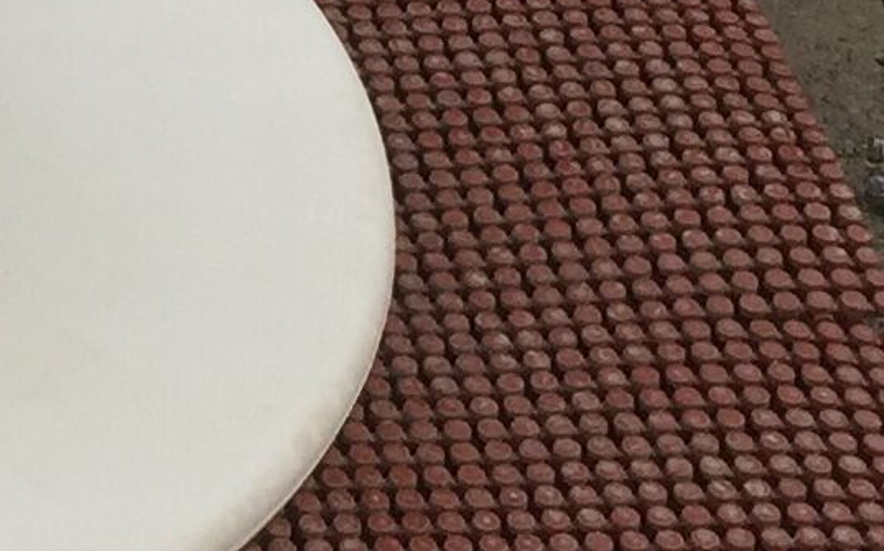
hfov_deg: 10.7
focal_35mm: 187
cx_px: -538
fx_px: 4503
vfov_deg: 6.7
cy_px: -720
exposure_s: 1/879
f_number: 2.2
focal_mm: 4.15
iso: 32
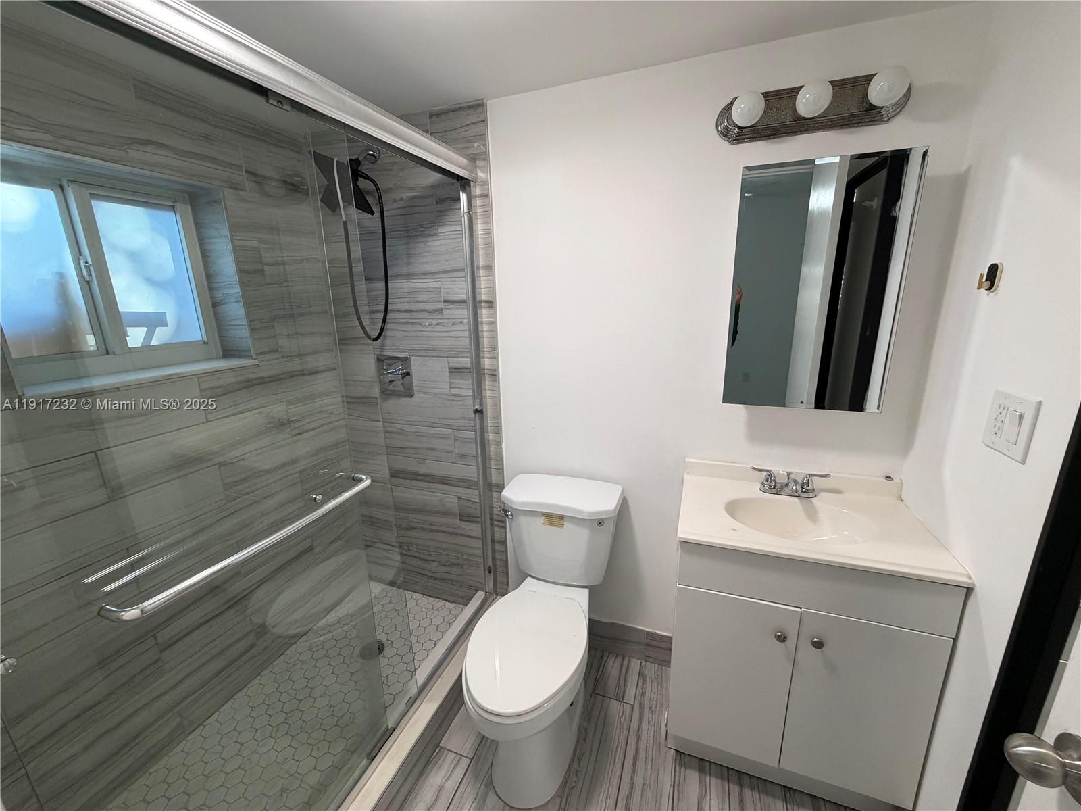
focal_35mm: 14
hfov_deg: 102.1
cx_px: 540
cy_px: 406
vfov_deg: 85.7
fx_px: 437
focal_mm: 2.22
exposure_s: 1/120
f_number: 2.2
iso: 250
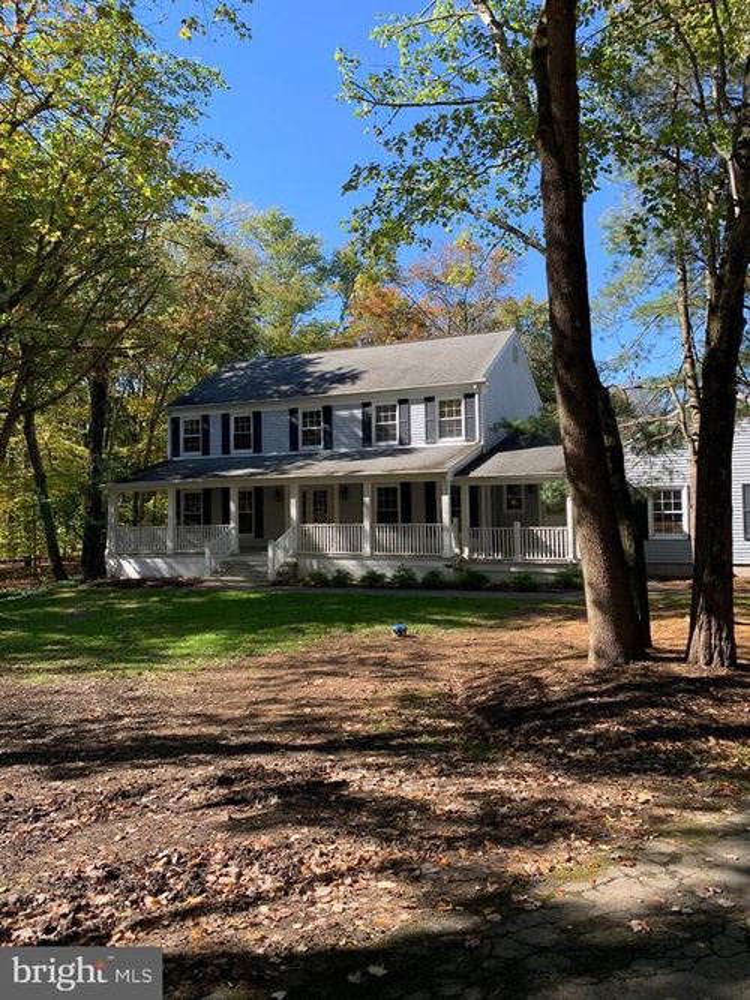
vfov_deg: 67.3
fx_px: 751
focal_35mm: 26
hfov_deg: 53.0
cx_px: 375
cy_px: 500
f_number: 1.8
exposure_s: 1/583
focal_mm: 4.25
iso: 25
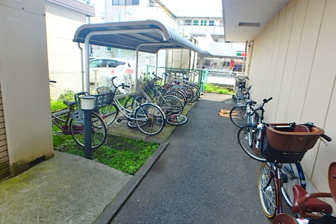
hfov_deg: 78.6
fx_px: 205
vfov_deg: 57.3
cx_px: 168
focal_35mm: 22
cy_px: 114
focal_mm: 3.7
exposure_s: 1/250
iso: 125
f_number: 3.5
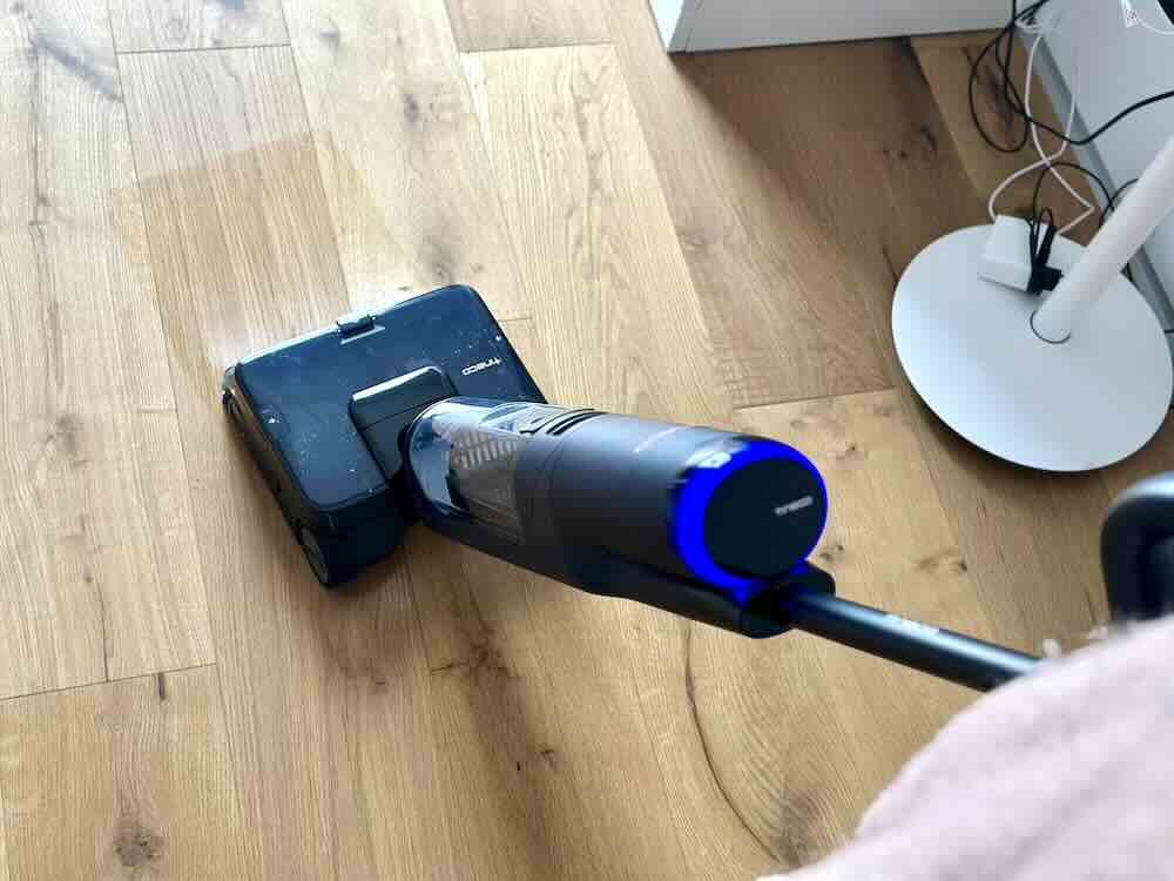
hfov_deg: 39.7
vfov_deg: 30.3
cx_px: 587
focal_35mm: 48
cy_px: 440
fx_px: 1628
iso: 160
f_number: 1.78
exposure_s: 1/60
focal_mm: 6.86
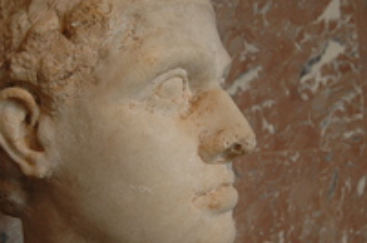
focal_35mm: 46
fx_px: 468
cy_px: 115
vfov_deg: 29.1
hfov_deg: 42.7
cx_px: 159
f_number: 5
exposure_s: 1/50
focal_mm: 14
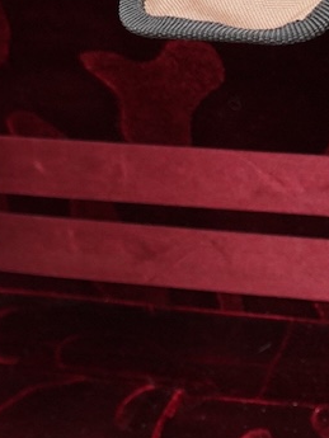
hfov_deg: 10.7
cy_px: 481
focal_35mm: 134
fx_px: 1697
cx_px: 505
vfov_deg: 14.4
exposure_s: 1/200
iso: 4000
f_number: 5
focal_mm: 28
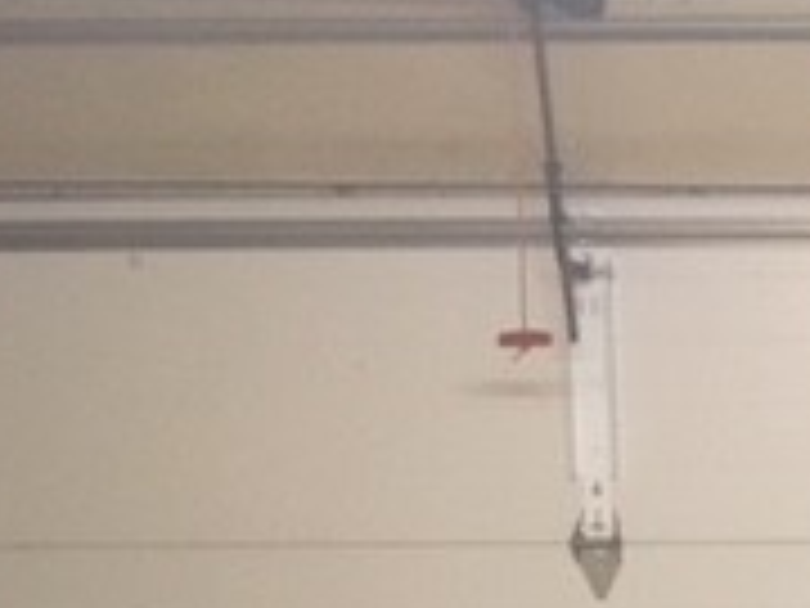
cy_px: 635
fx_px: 2410
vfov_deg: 14.1
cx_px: 1310
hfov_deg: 16.8
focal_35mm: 103
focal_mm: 4.15
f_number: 2.2
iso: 200
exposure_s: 1/24
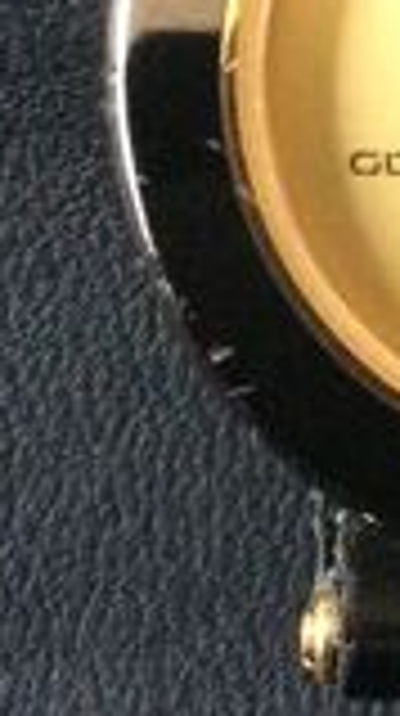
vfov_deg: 15.2
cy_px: 259
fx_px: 2669
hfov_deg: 8.4
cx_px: 602
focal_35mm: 141
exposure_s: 1/25
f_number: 2.4
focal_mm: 3.3
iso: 250
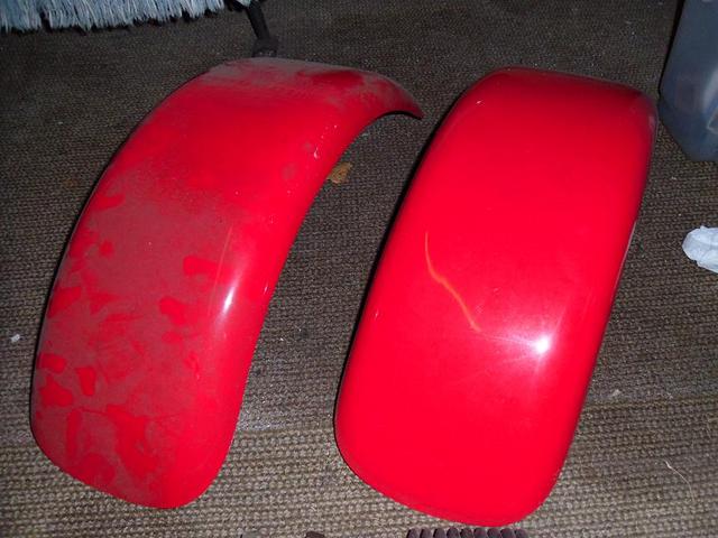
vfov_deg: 45.4
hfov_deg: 58.4
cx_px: 359
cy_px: 269
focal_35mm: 31
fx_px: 643
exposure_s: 1/45
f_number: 9.5
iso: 200
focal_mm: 5.6
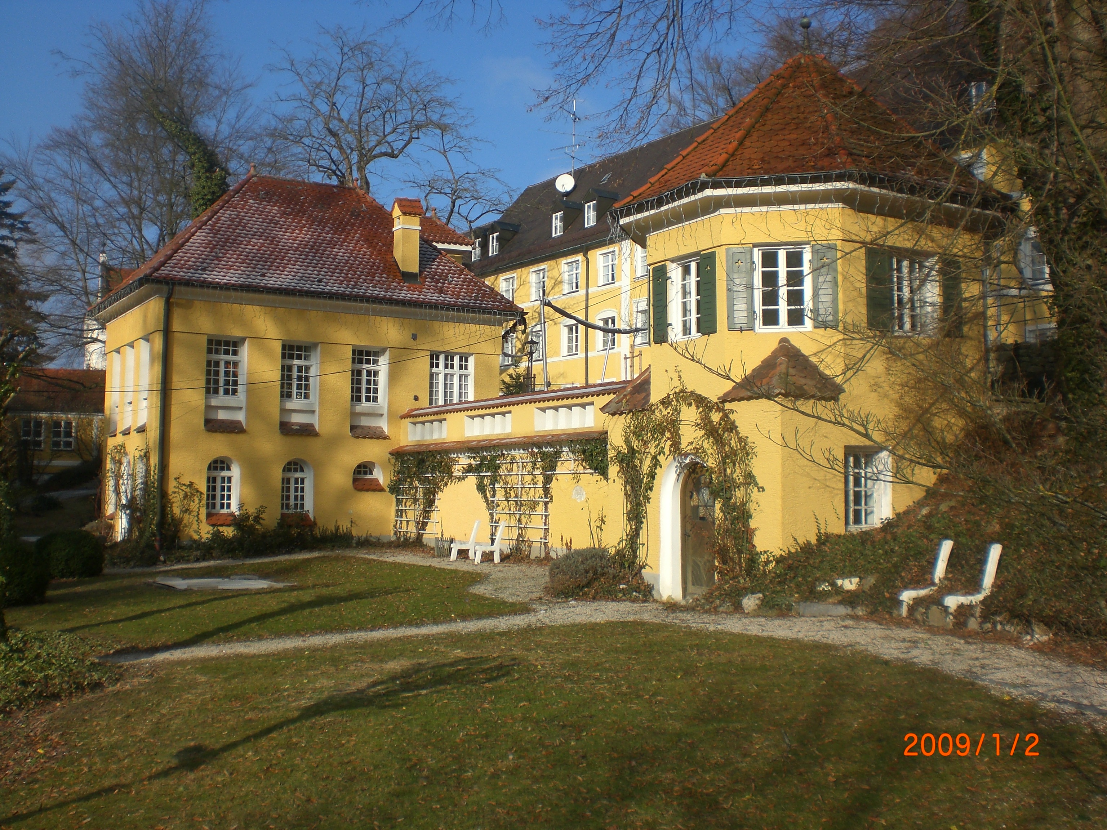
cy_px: 415
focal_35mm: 38
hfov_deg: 49.0
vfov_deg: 37.7
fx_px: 1215
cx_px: 554
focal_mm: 6.3
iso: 50
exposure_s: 1/500
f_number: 4.4
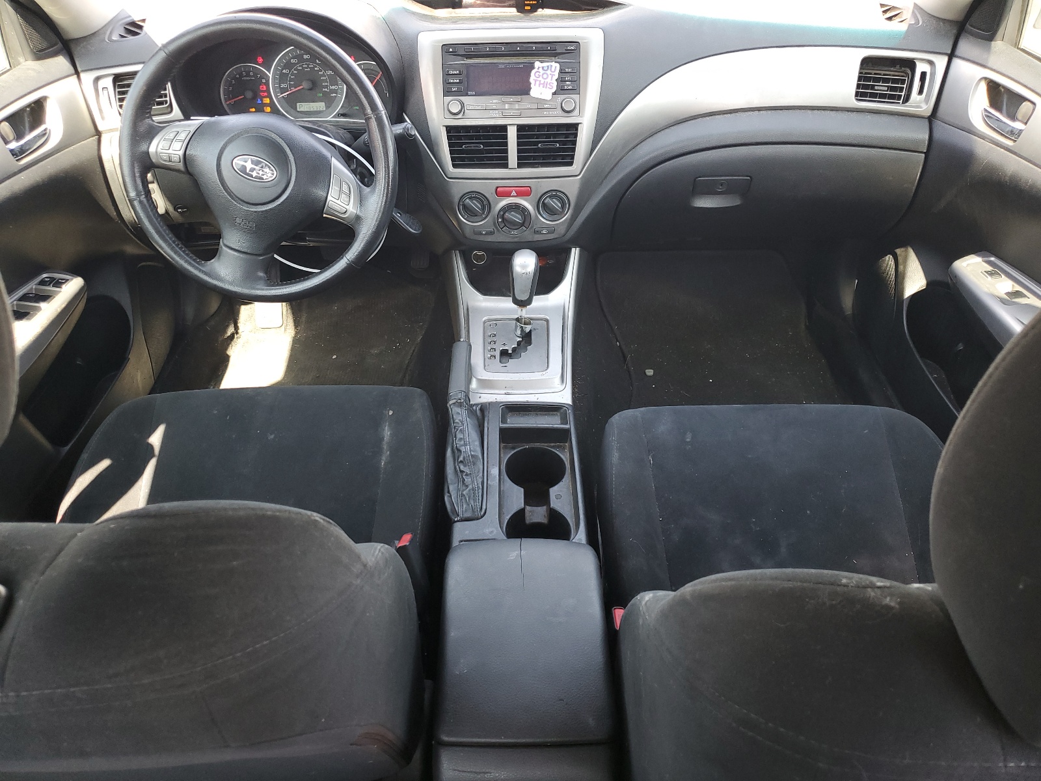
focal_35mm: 26
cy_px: 390
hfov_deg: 67.3
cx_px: 520
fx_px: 782
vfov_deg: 53.1
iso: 78
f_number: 1.5
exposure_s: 1/120
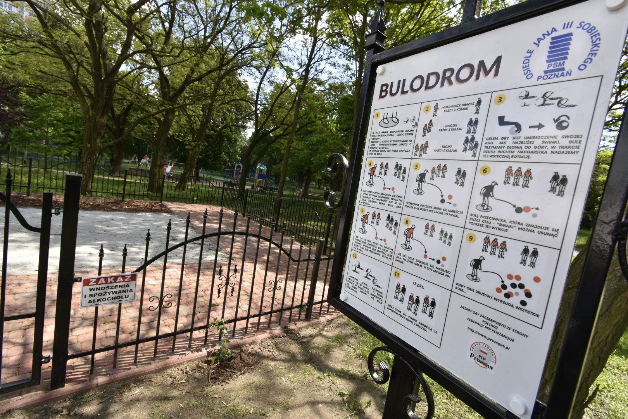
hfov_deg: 100.4
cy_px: 210
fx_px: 262
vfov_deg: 77.3
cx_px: 314
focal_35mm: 15
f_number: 10
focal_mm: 10
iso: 100
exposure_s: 1/60
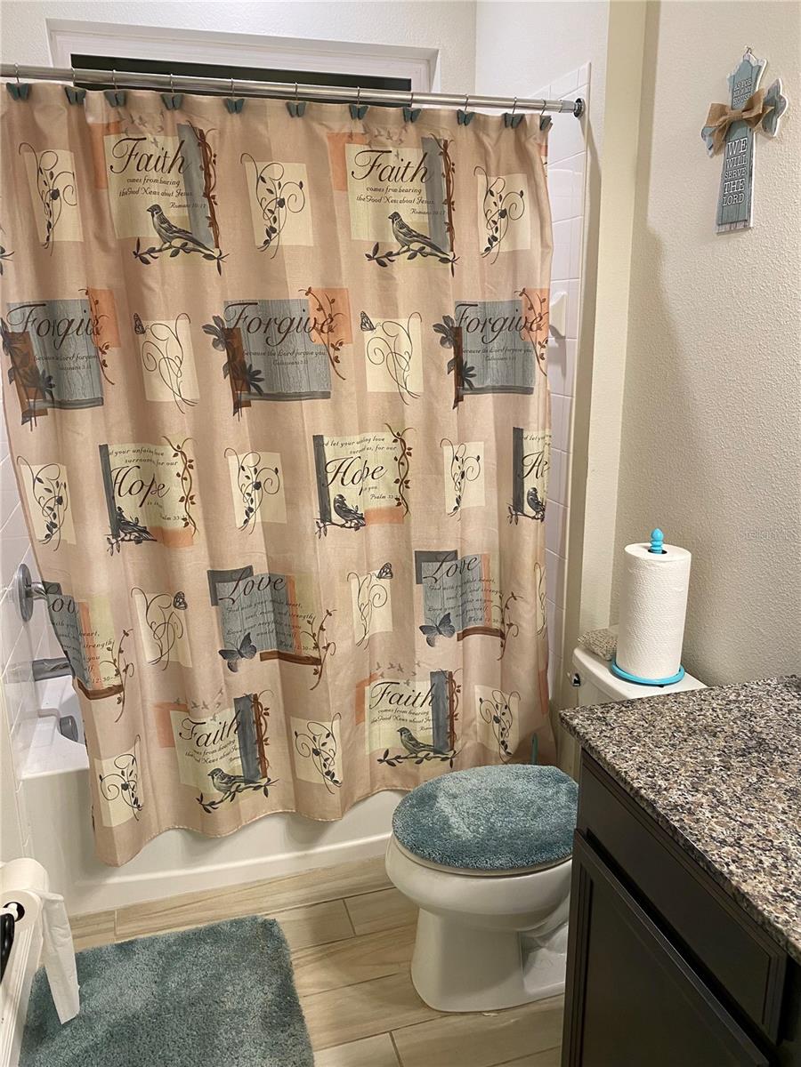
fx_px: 802
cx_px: 400
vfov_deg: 67.3
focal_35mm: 26
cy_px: 534
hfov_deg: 53.1
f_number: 1.8
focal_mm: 4.25
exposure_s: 1/60
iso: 100
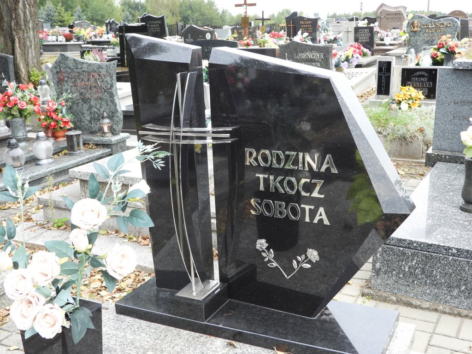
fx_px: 559
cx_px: 236
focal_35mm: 41
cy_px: 177
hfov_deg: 45.8
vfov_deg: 35.1
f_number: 3.2
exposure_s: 1/80
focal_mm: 7.4
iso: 100
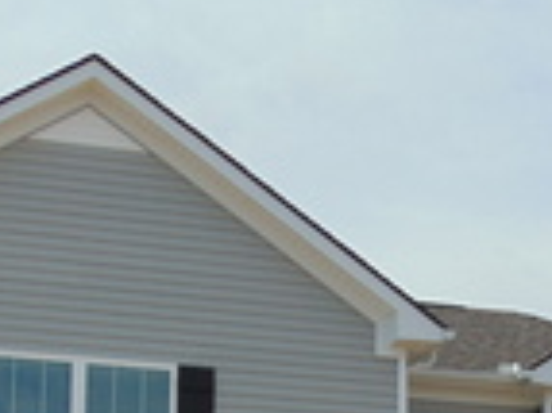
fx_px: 1737
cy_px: 548
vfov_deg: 13.1
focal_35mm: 109
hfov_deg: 18.0
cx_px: 324
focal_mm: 6.9
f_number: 8.5
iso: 80
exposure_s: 1/200
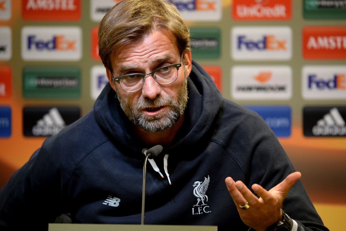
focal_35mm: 600
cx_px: 173
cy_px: 116
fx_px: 5766
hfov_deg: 3.4
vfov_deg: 2.3
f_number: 4
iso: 2000
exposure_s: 1/160
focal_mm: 600
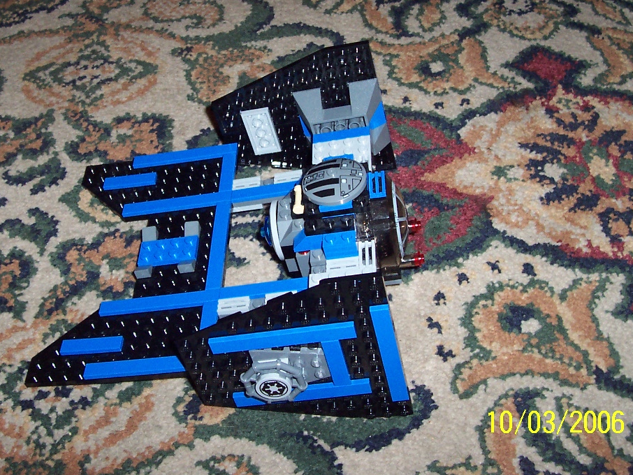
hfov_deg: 38.8
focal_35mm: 49
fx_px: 896
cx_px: 256
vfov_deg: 29.6
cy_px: 187
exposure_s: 1/60
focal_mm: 5.6
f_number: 2.8
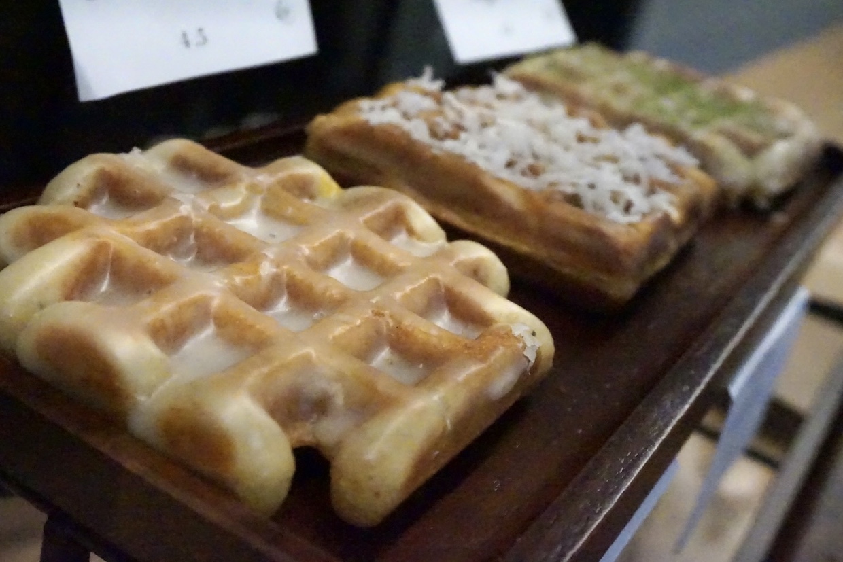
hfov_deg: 47.9
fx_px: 948
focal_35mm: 40
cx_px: 422
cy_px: 281
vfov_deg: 33.0
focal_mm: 27
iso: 16000
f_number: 6.3
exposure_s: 1/2500
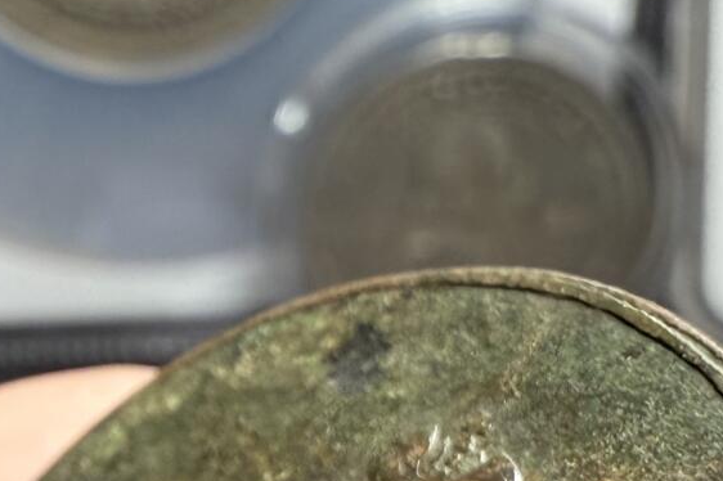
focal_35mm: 80
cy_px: 768
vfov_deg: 15.4
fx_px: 1606
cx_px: 300
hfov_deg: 25.3
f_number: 2.2
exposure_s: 1/99
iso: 160
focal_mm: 2.22
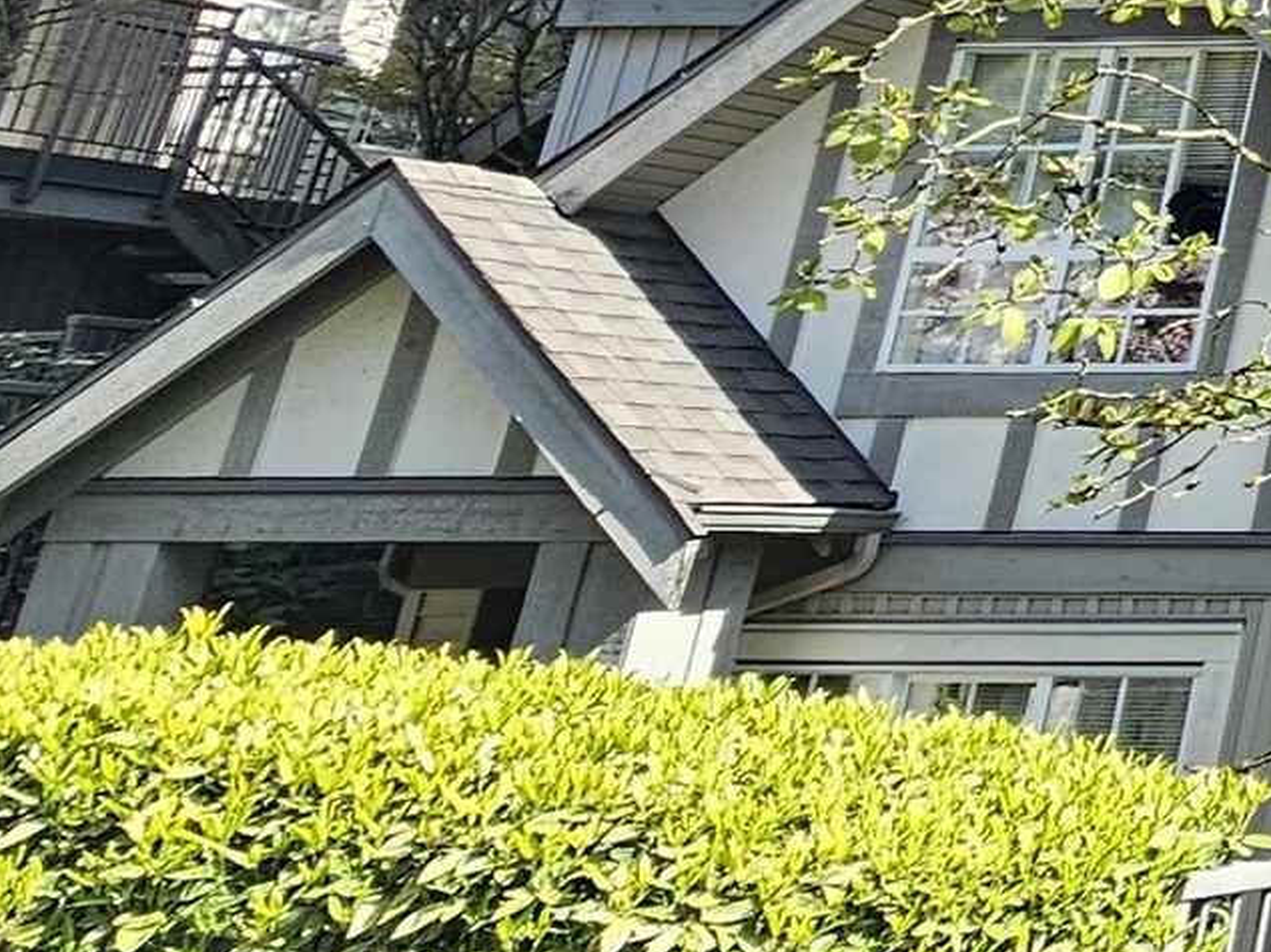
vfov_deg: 20.8
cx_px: 2833
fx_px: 2312
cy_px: -339
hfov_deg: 16.7
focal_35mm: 63
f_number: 2.2
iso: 50
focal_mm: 2.2
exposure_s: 1/373
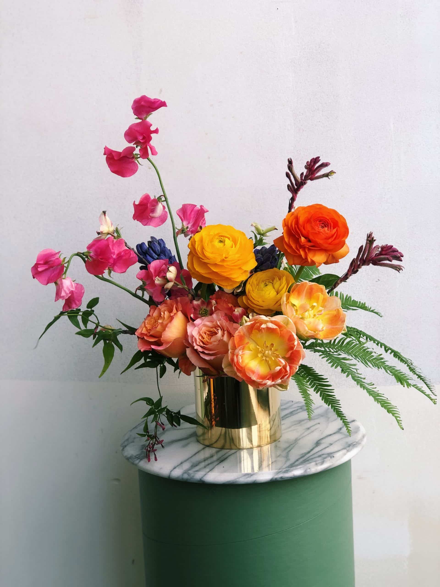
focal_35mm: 57
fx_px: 966
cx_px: 220
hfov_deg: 25.7
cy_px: 294
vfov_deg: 33.8
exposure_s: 1/120
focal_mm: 6.6
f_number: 2.8
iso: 32
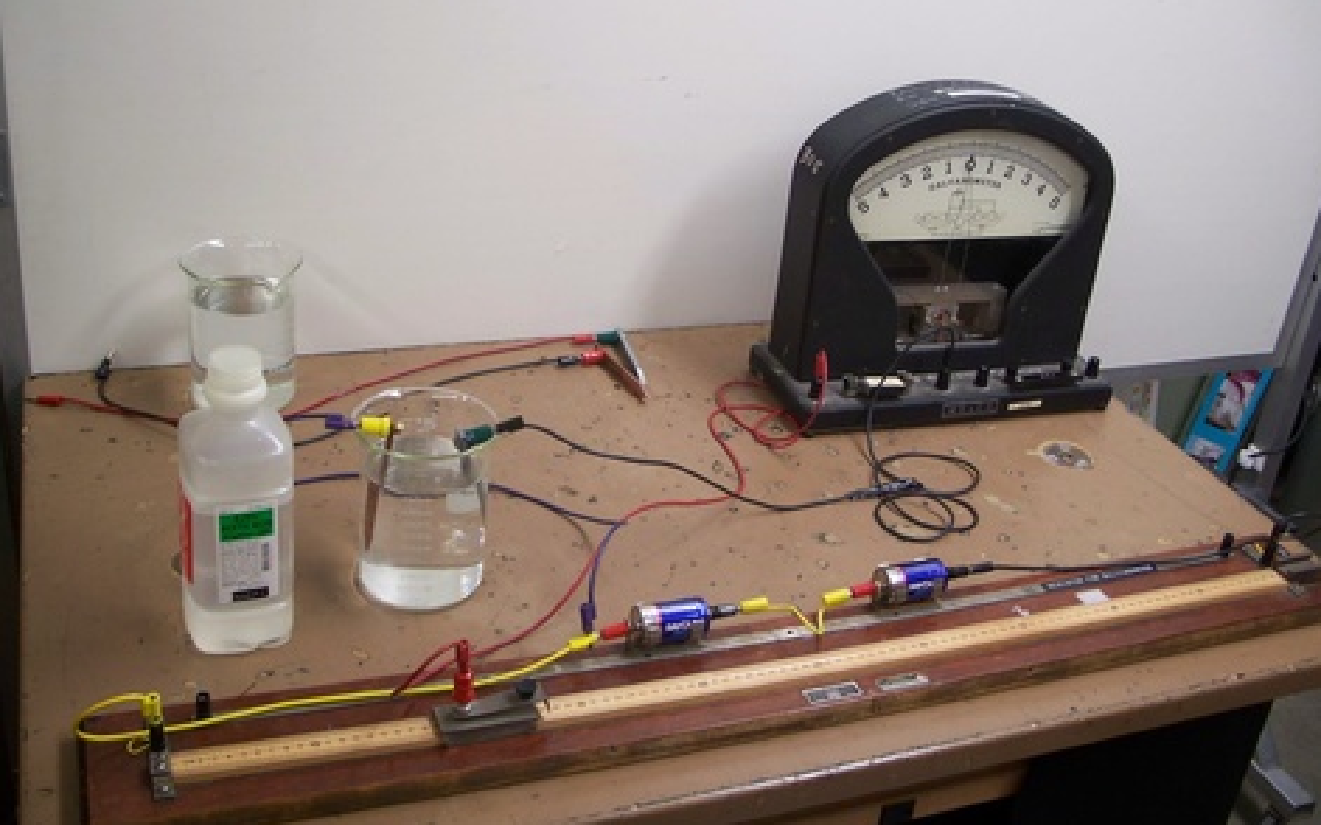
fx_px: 1440
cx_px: 662
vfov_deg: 31.9
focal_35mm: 40
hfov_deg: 49.3
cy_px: 354
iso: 200
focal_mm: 7.8
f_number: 2.8
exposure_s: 1/30
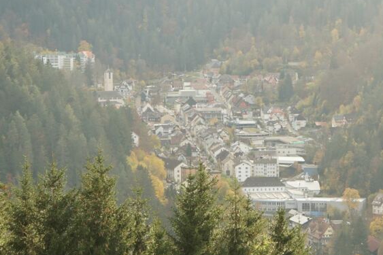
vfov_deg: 10.7
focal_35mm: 128
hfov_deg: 16.0
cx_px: 271
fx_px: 1361
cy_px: 159
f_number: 5.6
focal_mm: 48
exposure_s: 1/60
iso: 100
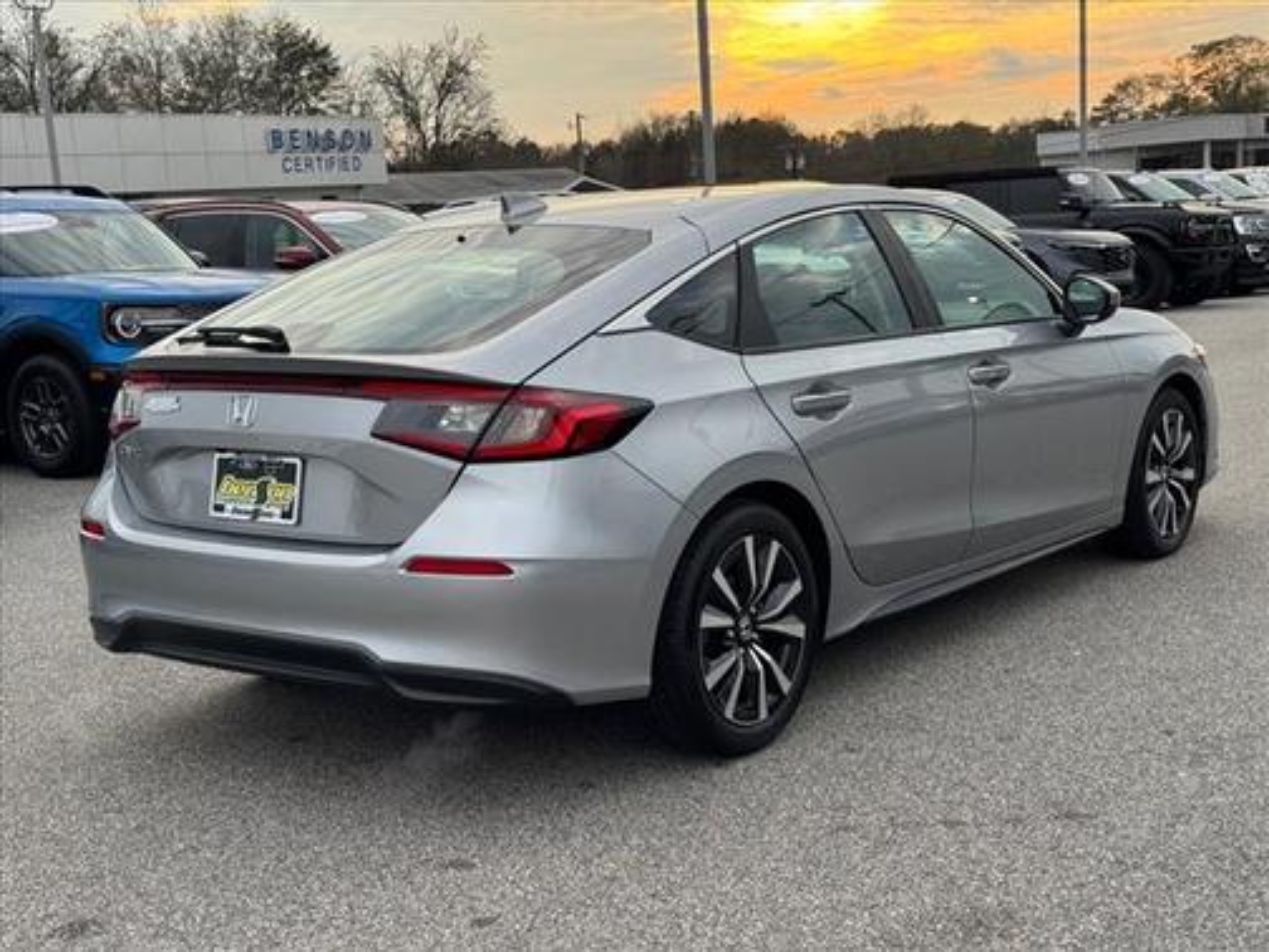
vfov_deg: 30.3
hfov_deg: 39.7
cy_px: 476
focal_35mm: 48
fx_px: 1760
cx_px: 634
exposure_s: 1/700
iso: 64
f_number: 1.78
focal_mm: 6.76
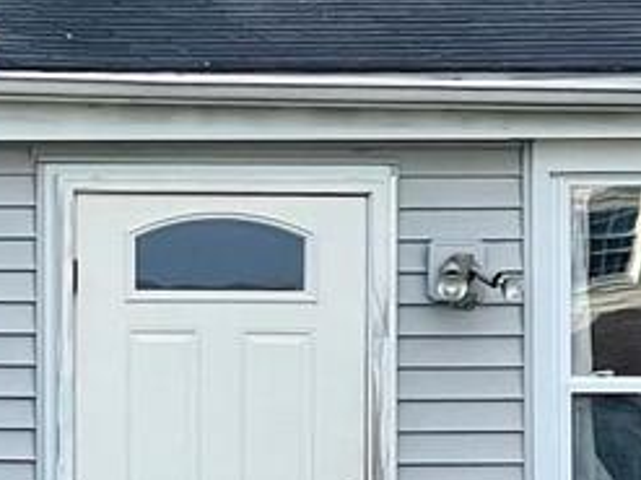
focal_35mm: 303
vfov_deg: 4.9
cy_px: 361
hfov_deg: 6.1
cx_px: -1157
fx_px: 5608
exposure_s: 1/318
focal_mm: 6
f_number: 2
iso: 25
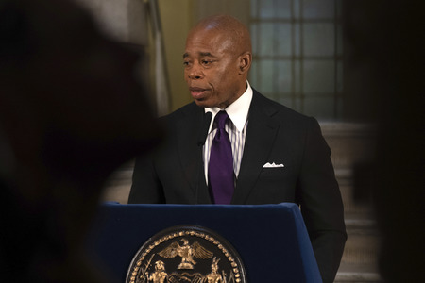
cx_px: 212
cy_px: 142
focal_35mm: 164
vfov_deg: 8.4
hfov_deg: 12.5
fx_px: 1936
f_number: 5.6
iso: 4000
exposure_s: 1/400
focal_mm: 164
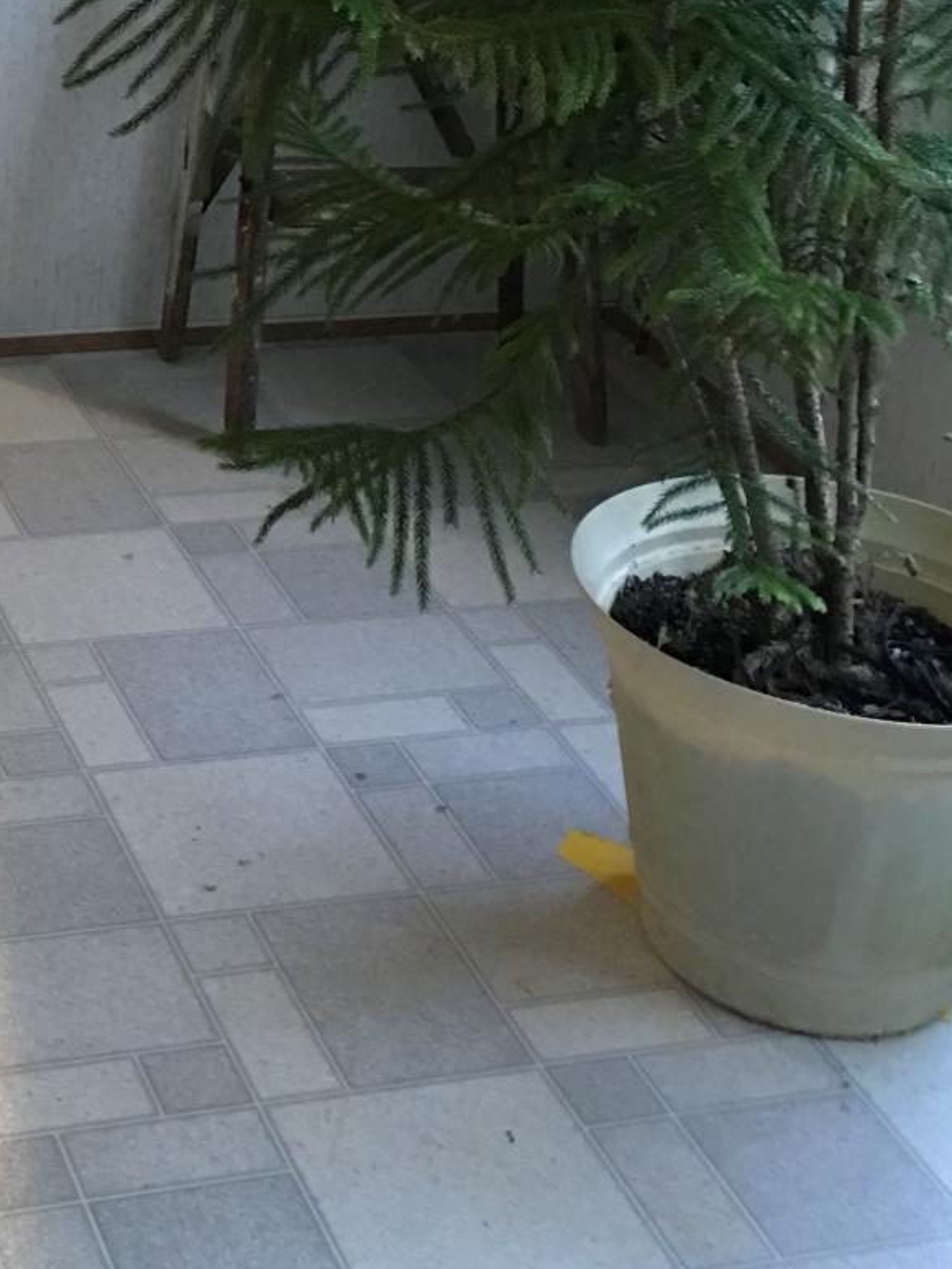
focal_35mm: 75
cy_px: -186
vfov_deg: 24.0
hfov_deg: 19.1
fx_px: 2749
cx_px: 18
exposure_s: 1/4
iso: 64
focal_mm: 4.15
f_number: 2.2
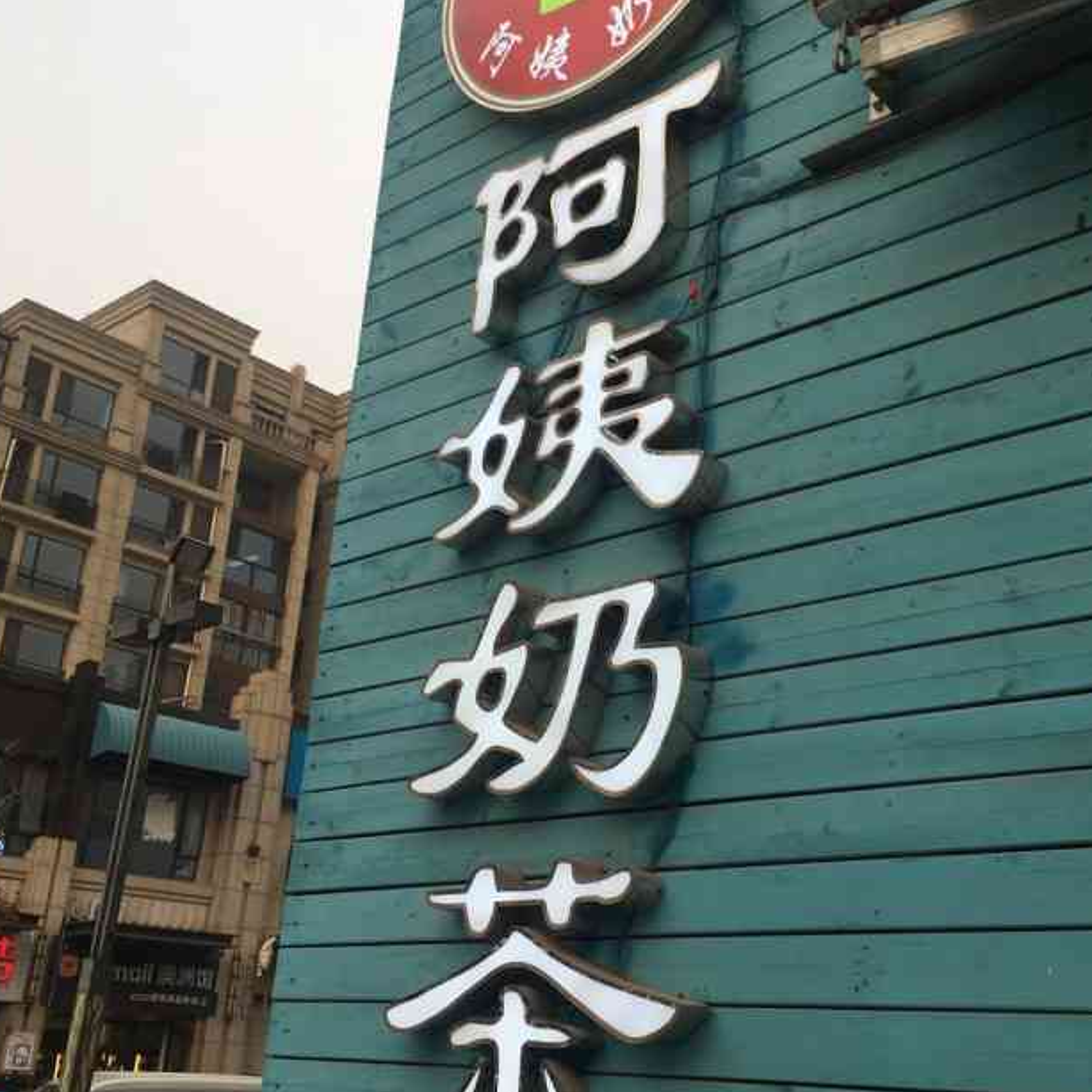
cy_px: 541
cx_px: 600
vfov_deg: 42.8
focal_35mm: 39
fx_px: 1392
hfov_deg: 42.8
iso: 25
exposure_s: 1/251
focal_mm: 4.15
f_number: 2.2
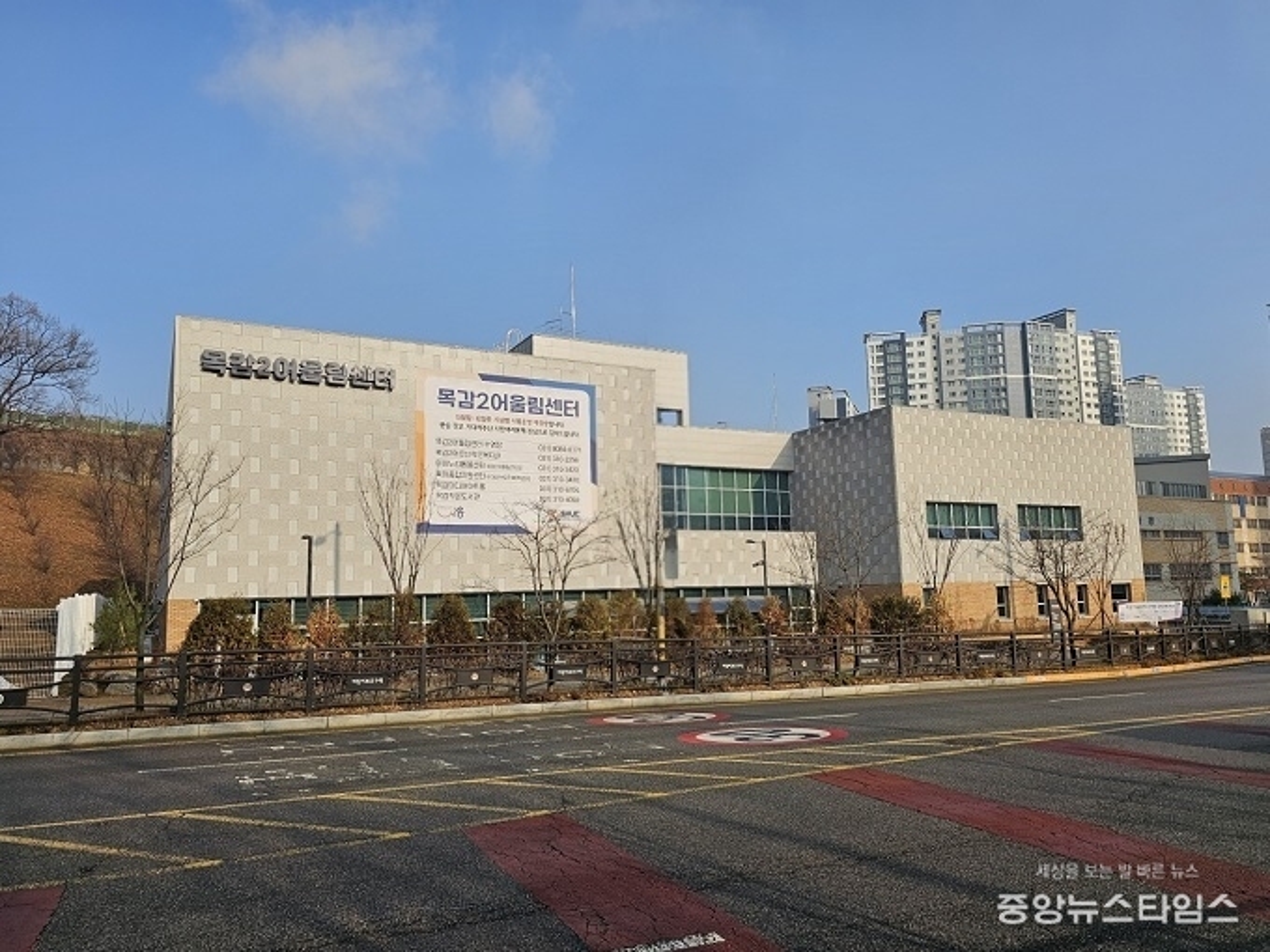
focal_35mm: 23
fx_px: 844
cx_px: 635
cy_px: 476
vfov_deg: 58.9
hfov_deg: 73.9
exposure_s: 1/1250
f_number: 1.7
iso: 20
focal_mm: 6.3
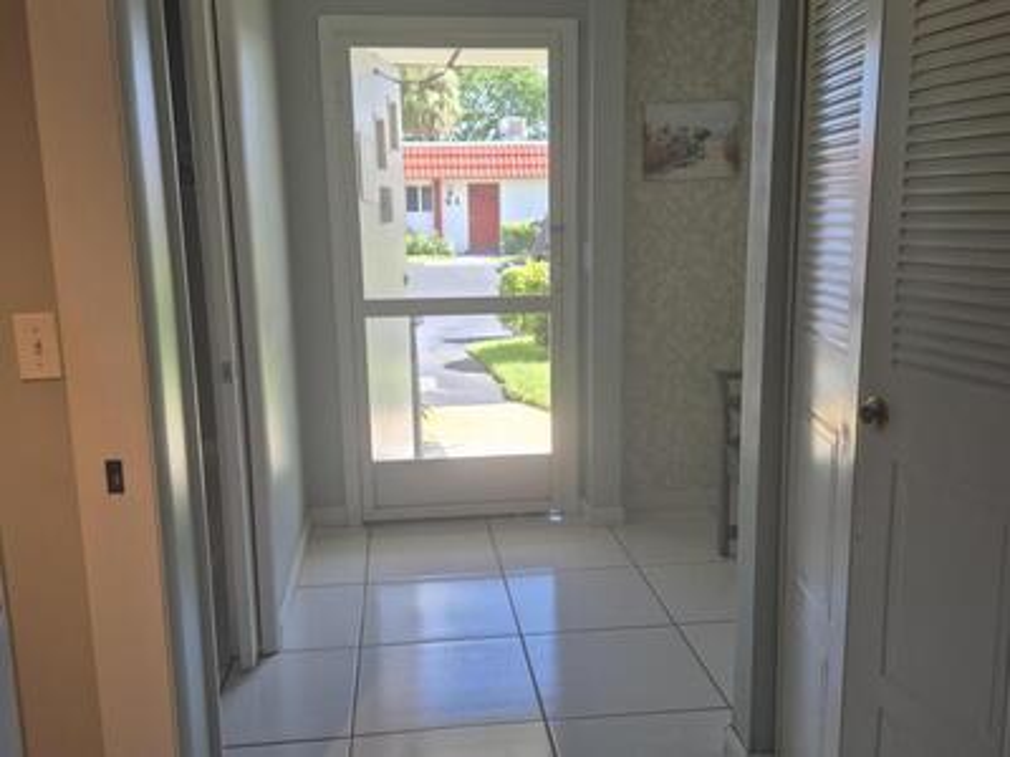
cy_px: 378
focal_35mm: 23
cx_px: 505
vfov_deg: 58.9
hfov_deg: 73.9
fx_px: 671
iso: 25
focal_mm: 5.4
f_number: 1.8
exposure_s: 1/120
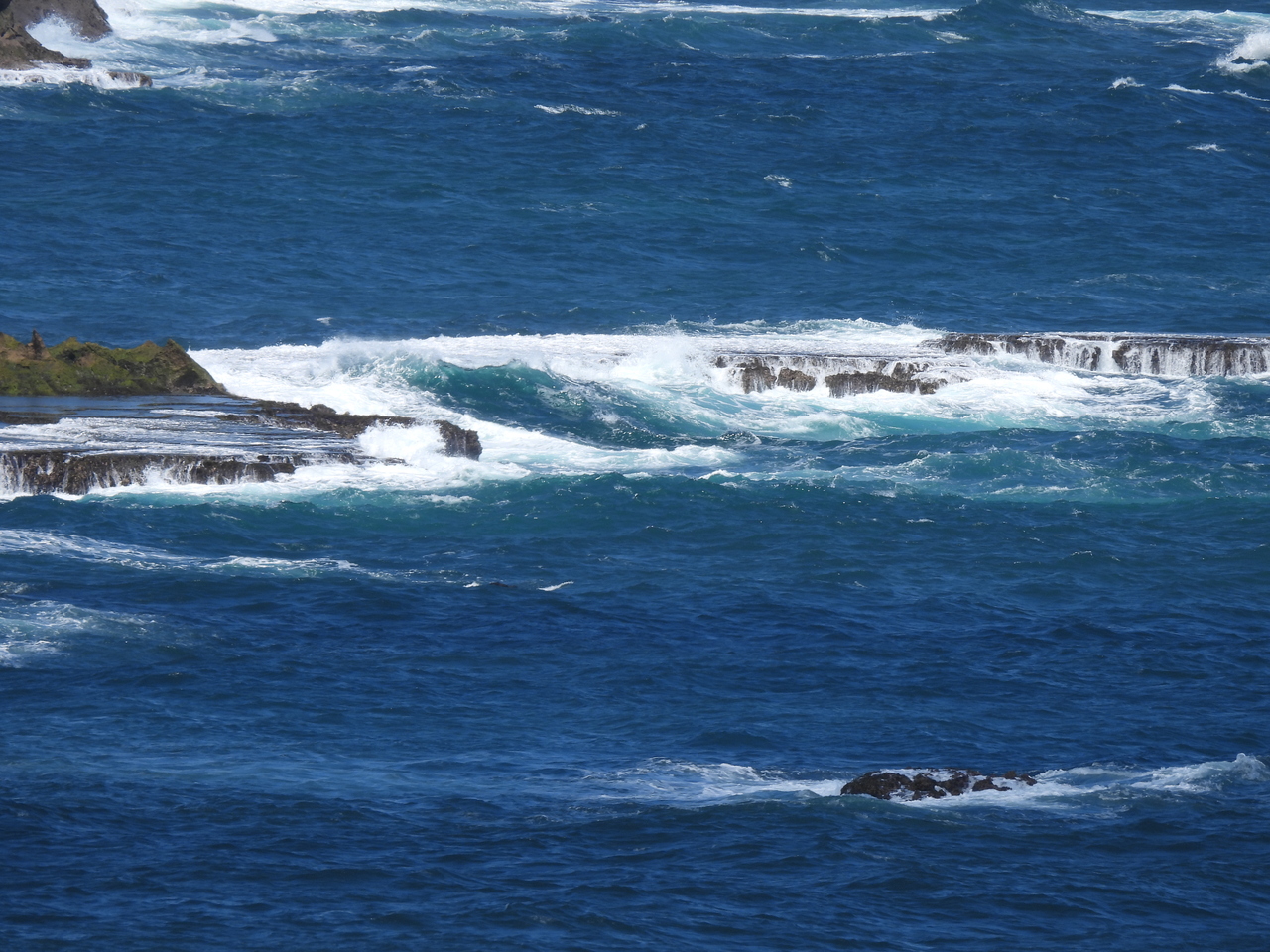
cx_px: 635
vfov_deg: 1.6
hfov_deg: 2.1
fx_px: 34854
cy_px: 476
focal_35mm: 950
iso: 100
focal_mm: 170
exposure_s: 1/800
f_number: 5.6
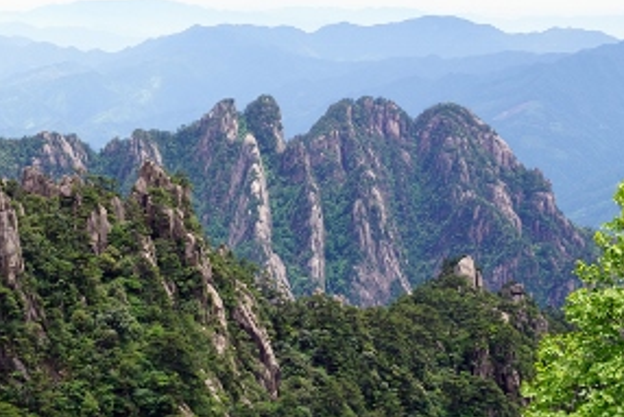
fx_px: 1821
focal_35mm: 105
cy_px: 174
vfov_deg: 13.1
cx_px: 242
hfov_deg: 19.4
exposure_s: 1/160
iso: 100
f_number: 9
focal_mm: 50
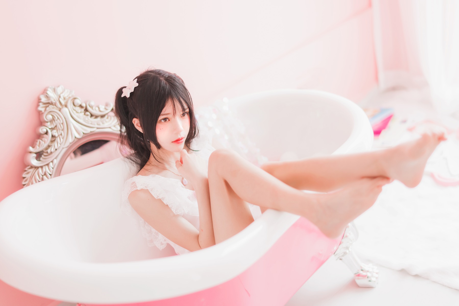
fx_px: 638
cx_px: 230
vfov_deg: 27.0
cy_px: 153
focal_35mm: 50
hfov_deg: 39.6
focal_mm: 50
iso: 800
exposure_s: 1/80
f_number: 1.4
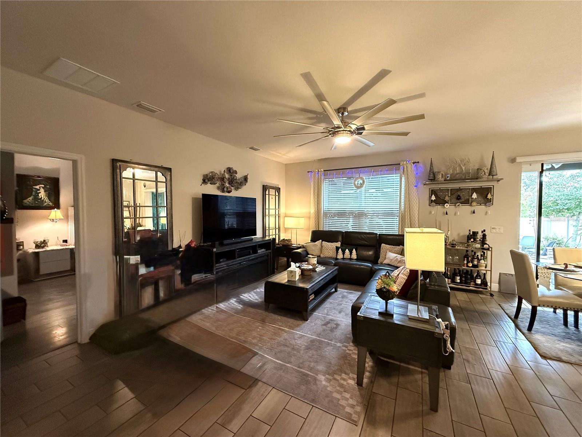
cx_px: 291
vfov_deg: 85.7
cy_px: 218
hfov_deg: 102.1
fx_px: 235
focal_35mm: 14
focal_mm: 2.22
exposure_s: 1/60
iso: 640
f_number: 2.2
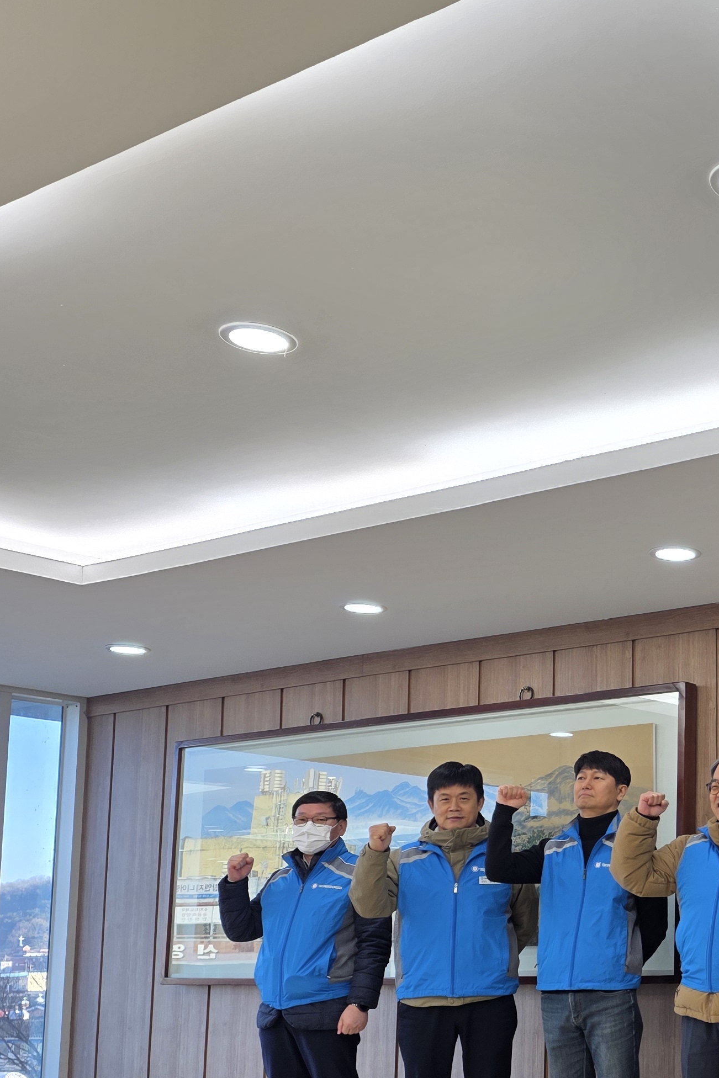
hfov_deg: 24.4
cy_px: 787
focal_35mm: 49
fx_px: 1468
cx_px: 906
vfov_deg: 39.4
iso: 40
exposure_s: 1/120
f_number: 1.7
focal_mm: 6.25
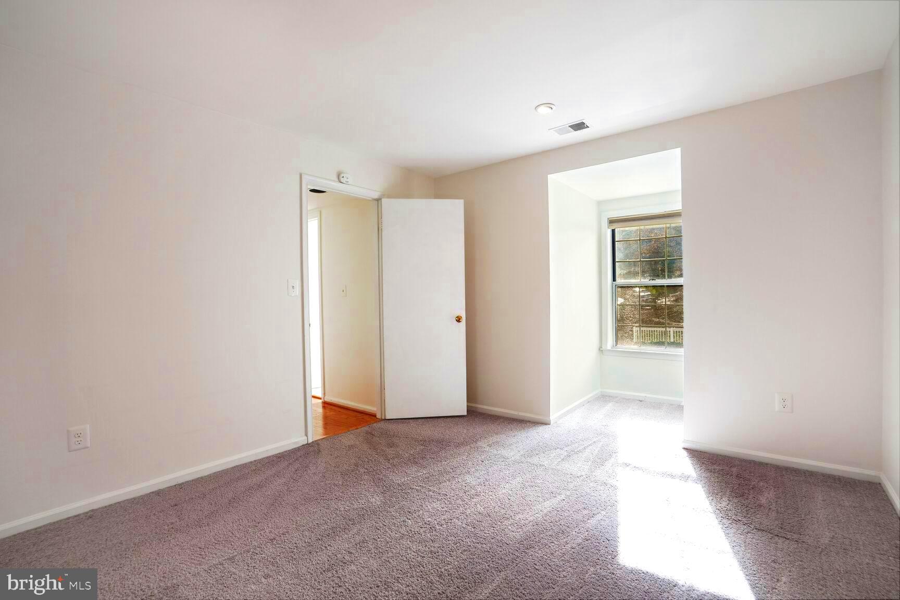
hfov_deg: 96.7
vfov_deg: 73.7
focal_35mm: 16
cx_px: 450
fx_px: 400
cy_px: 300
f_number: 8
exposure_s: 1/30
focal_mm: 16
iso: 200
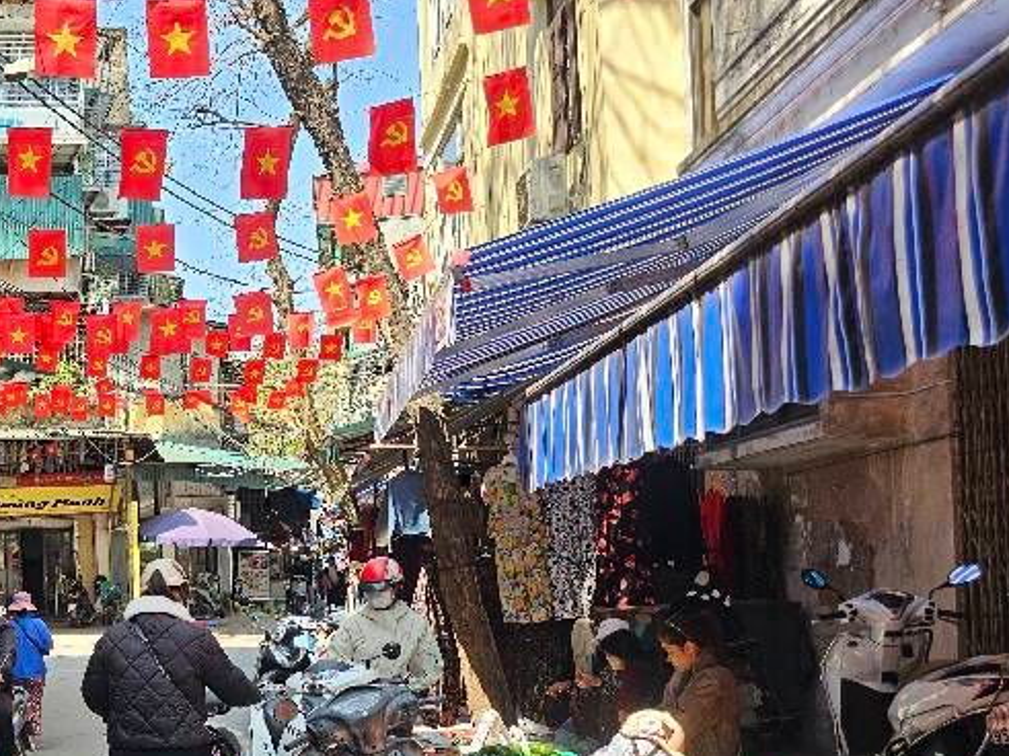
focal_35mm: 48
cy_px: 588
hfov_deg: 35.9
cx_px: 10
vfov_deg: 29.7
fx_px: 1399
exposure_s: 1/127
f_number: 1.7
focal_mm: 6.3
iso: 10
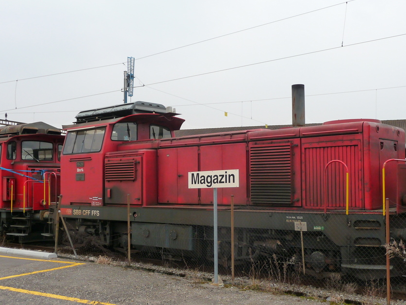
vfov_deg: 33.6
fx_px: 504
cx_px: 239
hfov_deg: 43.7
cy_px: 165
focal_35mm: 43
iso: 160
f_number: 3.7
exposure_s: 1/200
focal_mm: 6
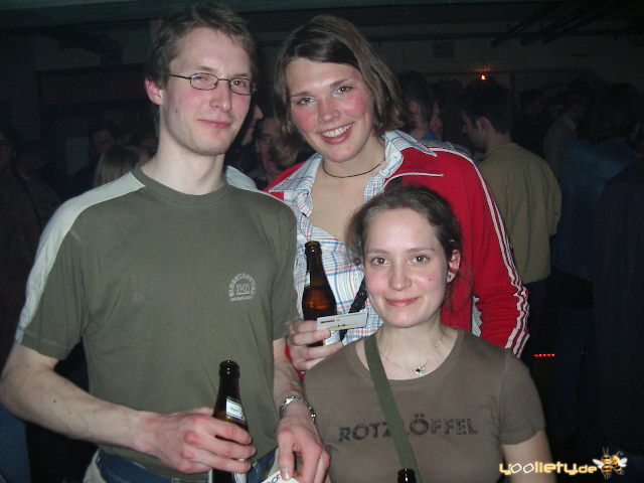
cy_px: 242
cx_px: 322
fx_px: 707
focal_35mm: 38
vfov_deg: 37.7
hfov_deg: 49.0
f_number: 2.6
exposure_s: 1/60
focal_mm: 5.8
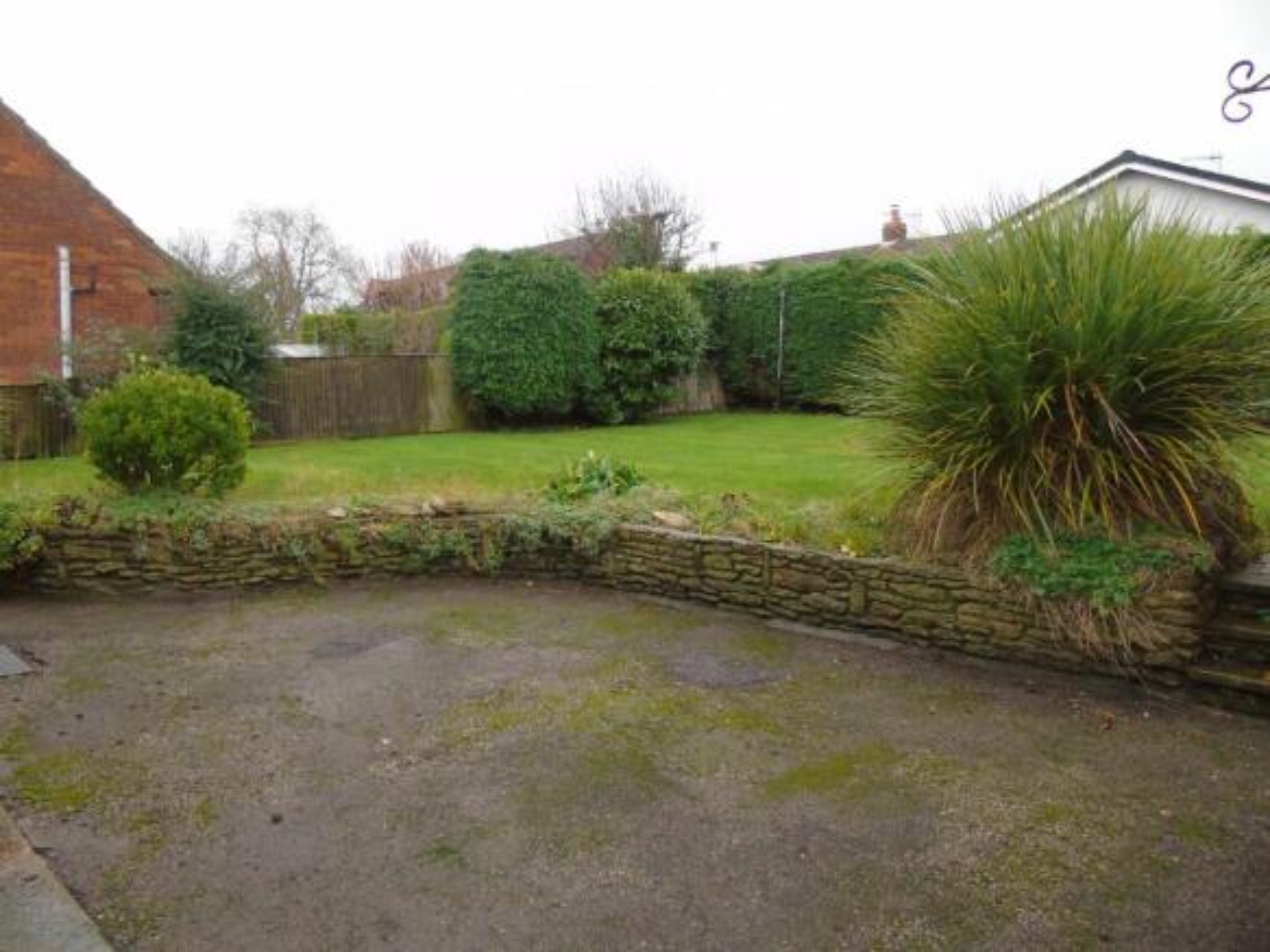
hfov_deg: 69.4
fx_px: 917
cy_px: 476
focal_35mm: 25
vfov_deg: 54.9
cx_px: 635
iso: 160
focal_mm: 4.4
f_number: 3.4
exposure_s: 1/30
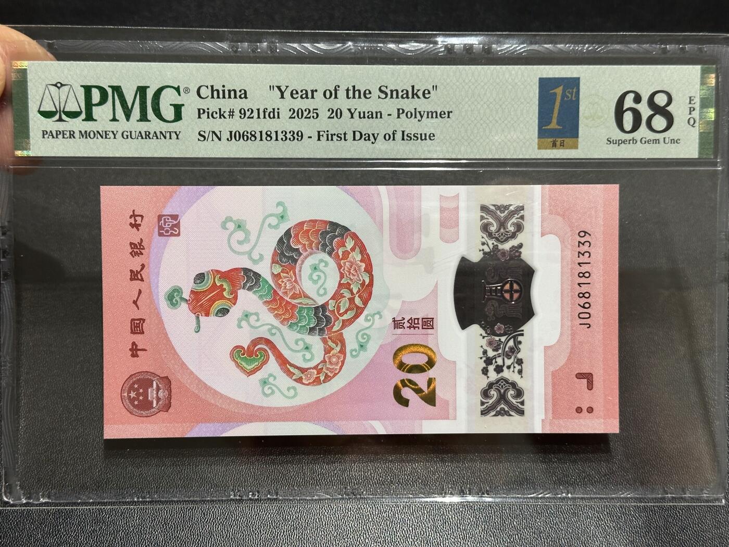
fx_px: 1011
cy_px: 274
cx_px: 364
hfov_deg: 39.7
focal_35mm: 48
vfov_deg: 30.3
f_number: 1.78
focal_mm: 6.86
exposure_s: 1/50
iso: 160
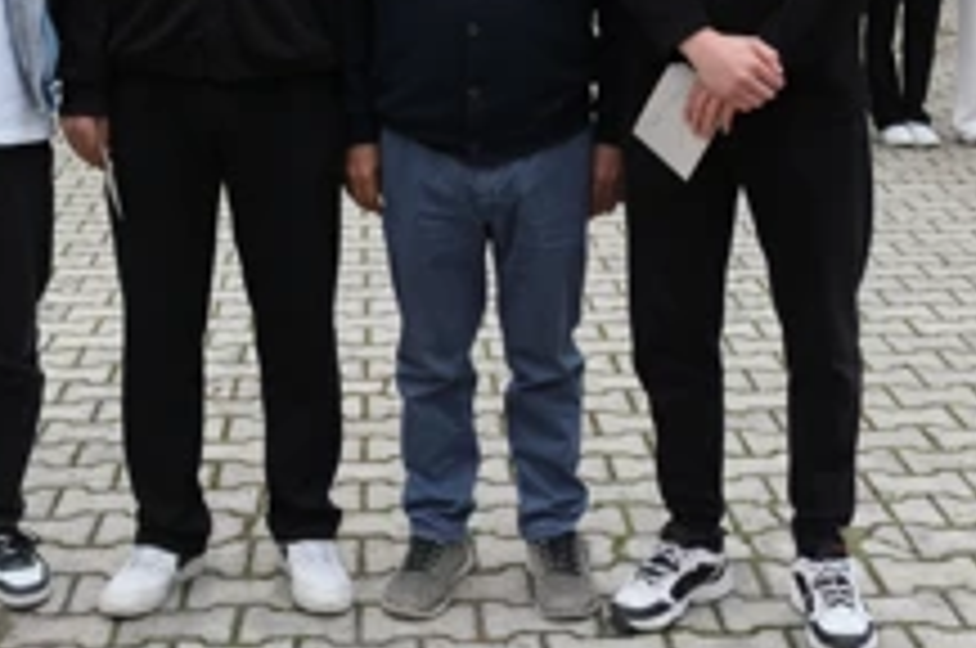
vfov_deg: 19.4
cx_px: 436
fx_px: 1868
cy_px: 88
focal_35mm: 69
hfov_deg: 29.3
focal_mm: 22.7
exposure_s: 1/4000
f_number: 5.6
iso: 2000
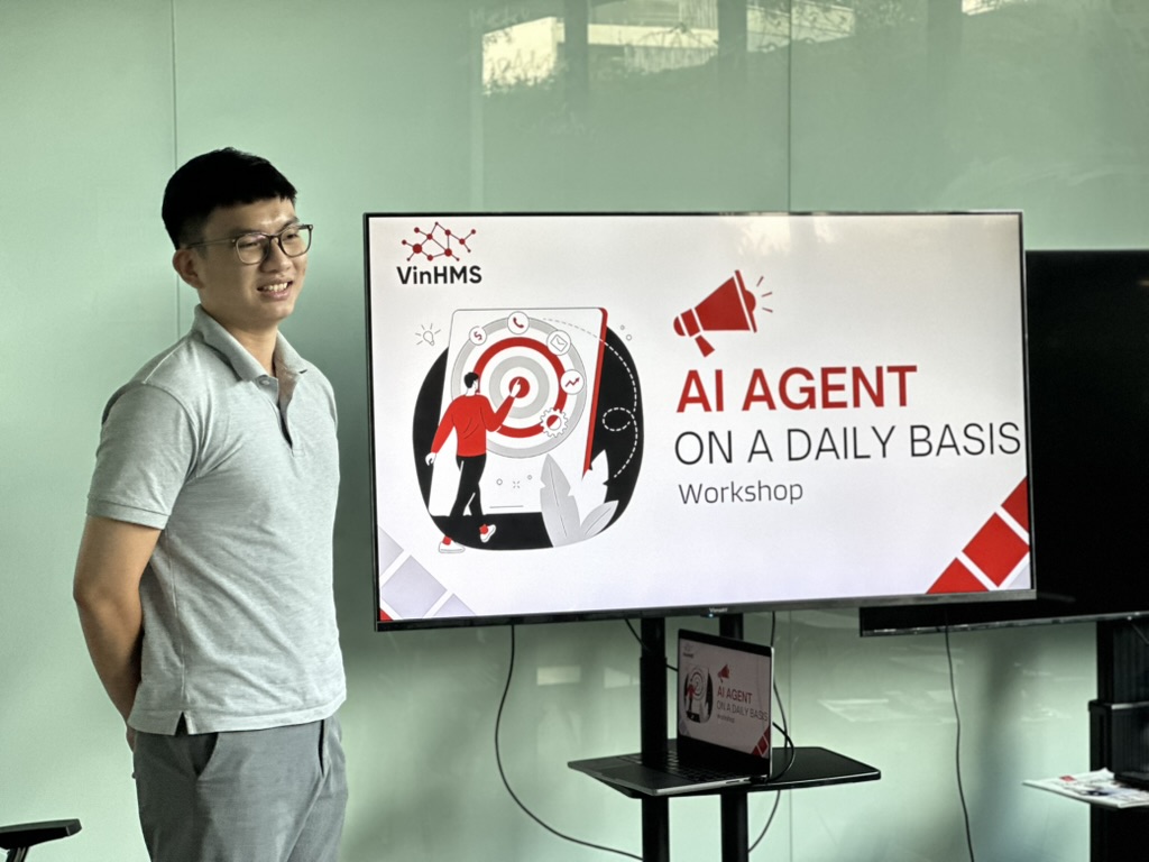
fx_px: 2556
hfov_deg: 25.3
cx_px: 574
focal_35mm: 77
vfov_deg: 19.1
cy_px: 431
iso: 125
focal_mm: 9
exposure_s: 1/100
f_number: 2.8
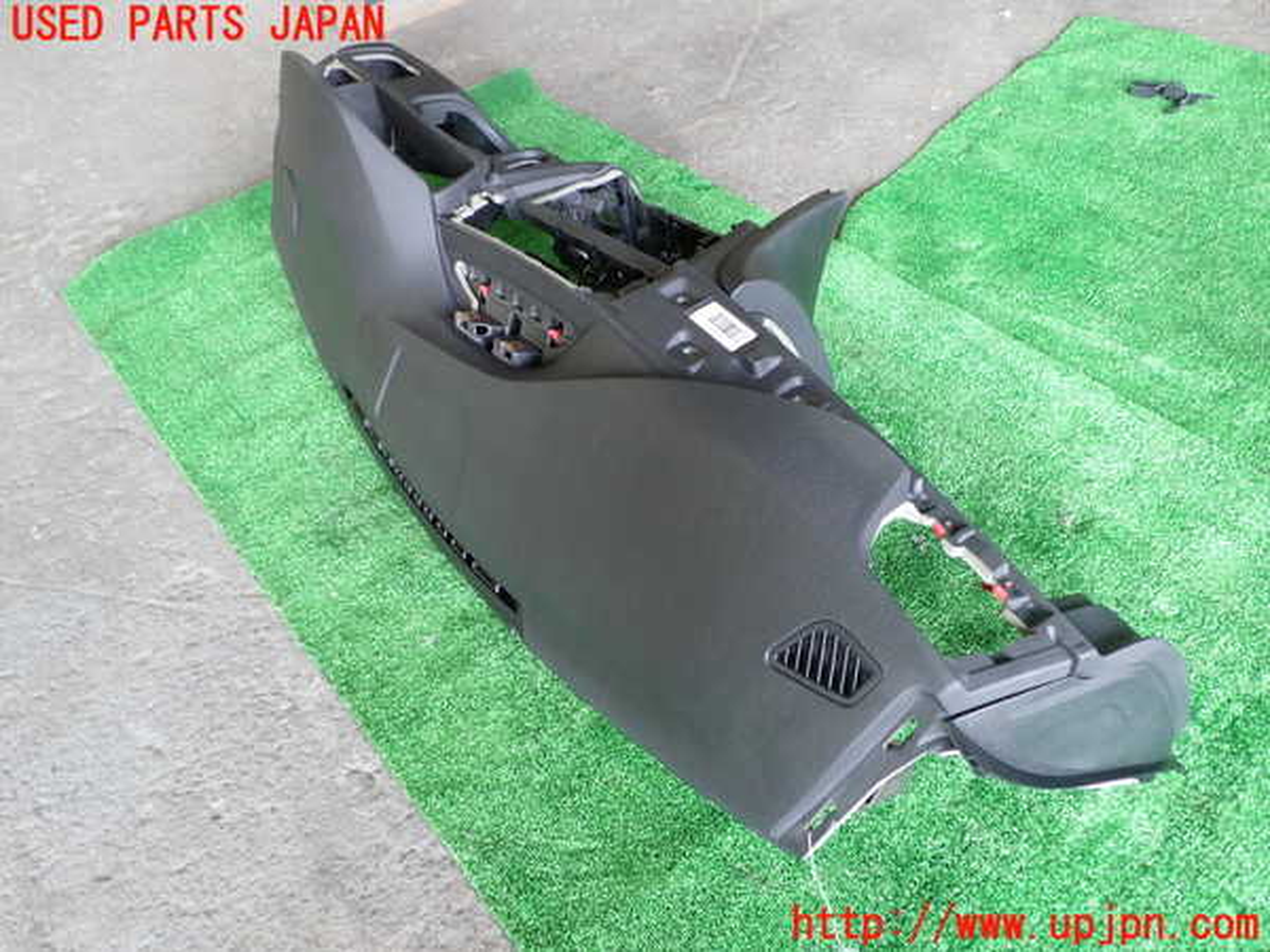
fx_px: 1101
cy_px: 476
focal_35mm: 30
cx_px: 635
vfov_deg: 46.8
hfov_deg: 60.0
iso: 200
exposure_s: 1/40
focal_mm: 5.4
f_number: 2.3
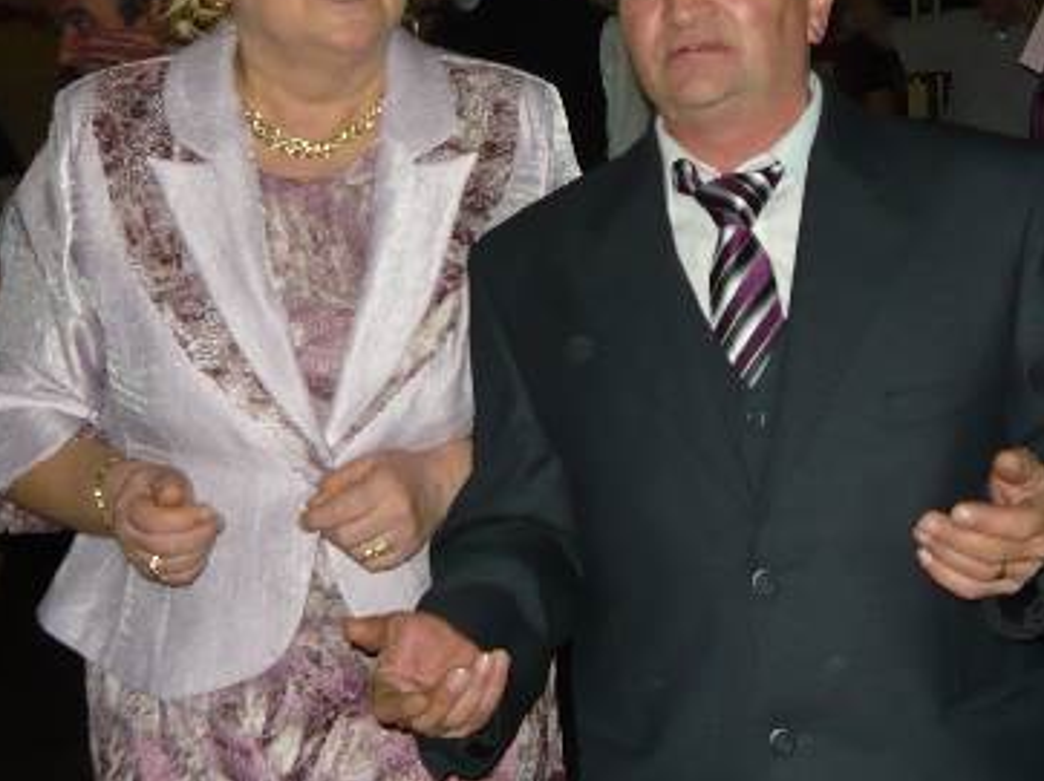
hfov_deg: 26.4
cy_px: 173
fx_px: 2200
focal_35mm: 73
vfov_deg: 20.0
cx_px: 770
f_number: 2.8
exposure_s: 1/30
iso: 200
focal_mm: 5.5
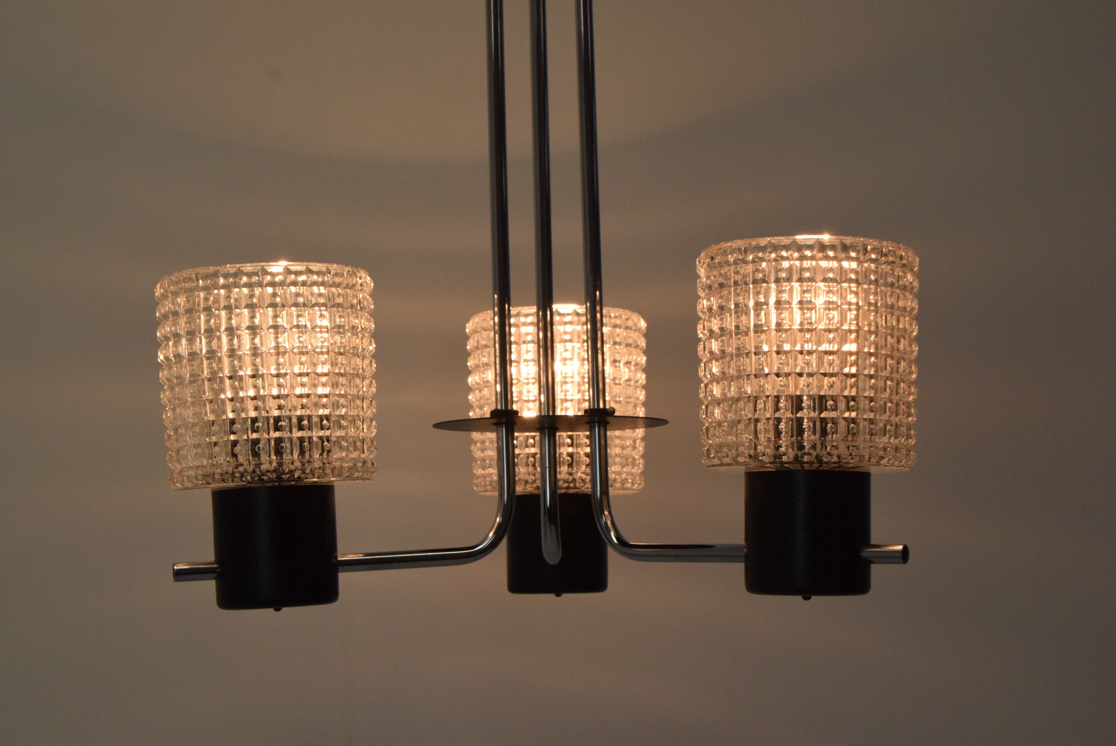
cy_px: 373
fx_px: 1861
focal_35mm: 60
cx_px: 558
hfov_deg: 33.4
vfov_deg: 22.7
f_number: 13
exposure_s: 1/640
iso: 1600
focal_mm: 40
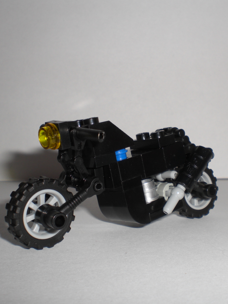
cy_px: 152
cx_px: 134
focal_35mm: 51
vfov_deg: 37.5
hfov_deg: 28.5
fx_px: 448
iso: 50
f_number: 4.4
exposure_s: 1/60
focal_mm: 6.3
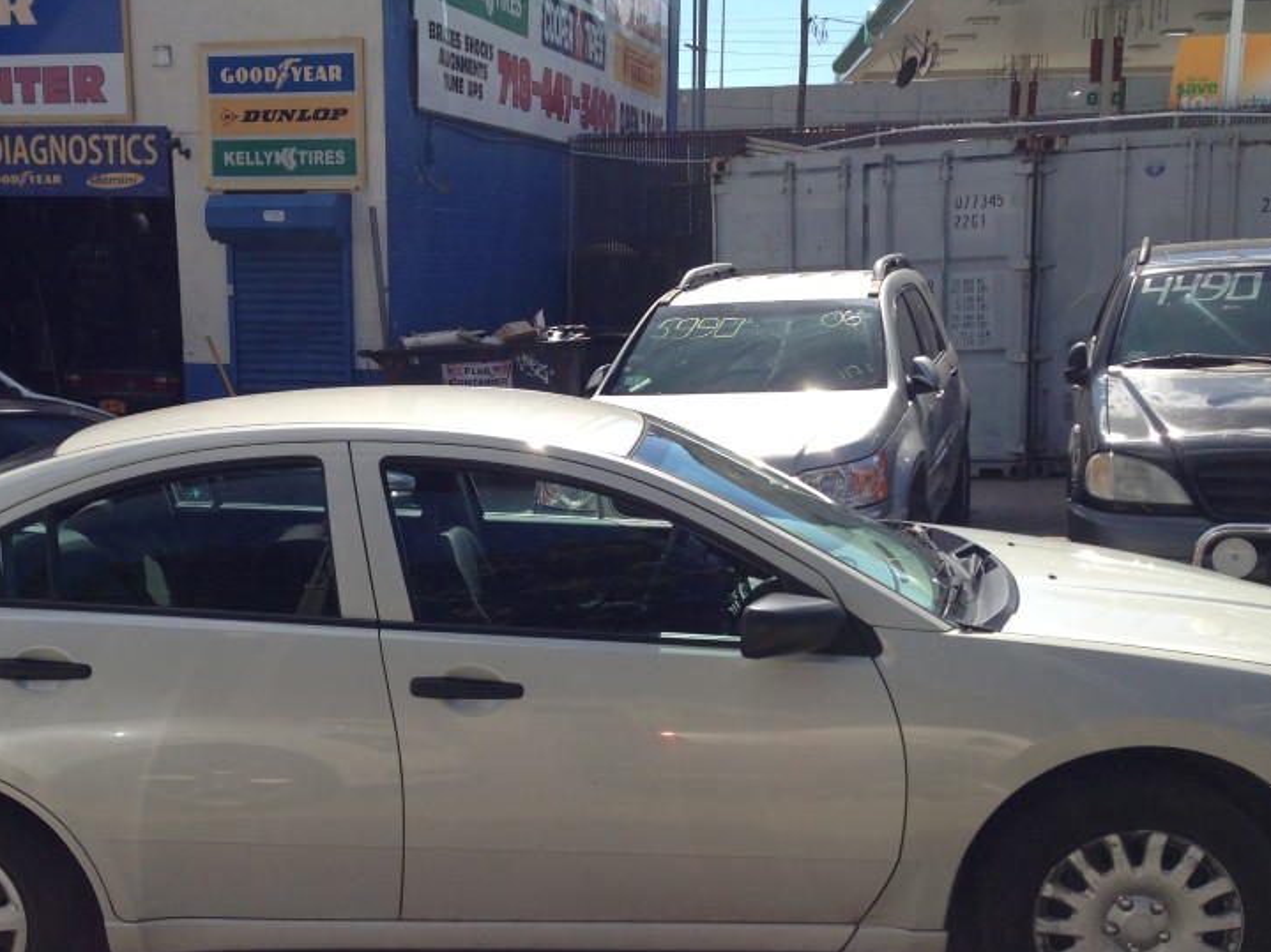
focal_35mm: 47
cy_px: 590
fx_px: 1725
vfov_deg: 30.8
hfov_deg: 40.2
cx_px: 491
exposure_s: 1/1695
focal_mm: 4.13
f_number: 2.4
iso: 50
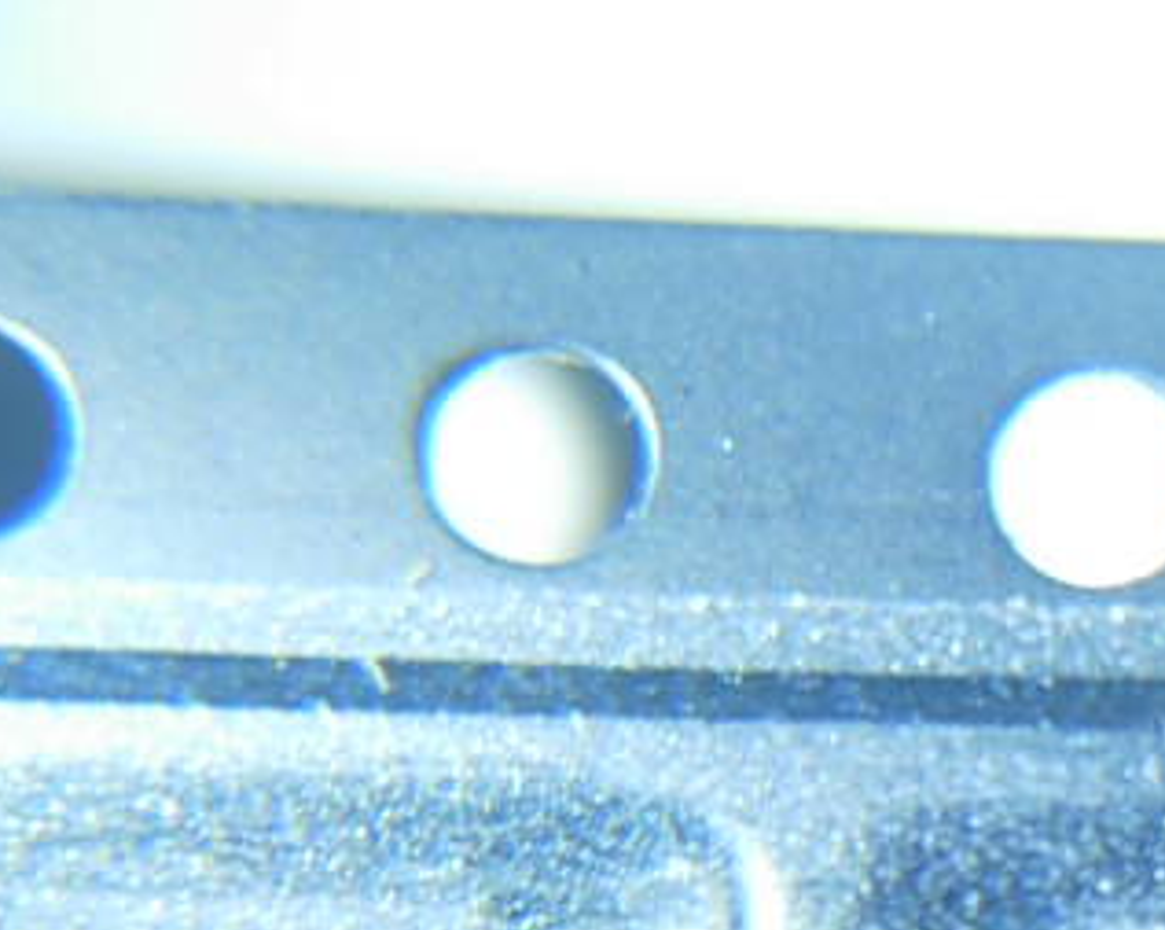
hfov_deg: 15.1
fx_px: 4134
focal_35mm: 120
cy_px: 1165
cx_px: 1624
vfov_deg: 12.5
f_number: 2.8
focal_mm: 7.8
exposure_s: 1/32
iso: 66
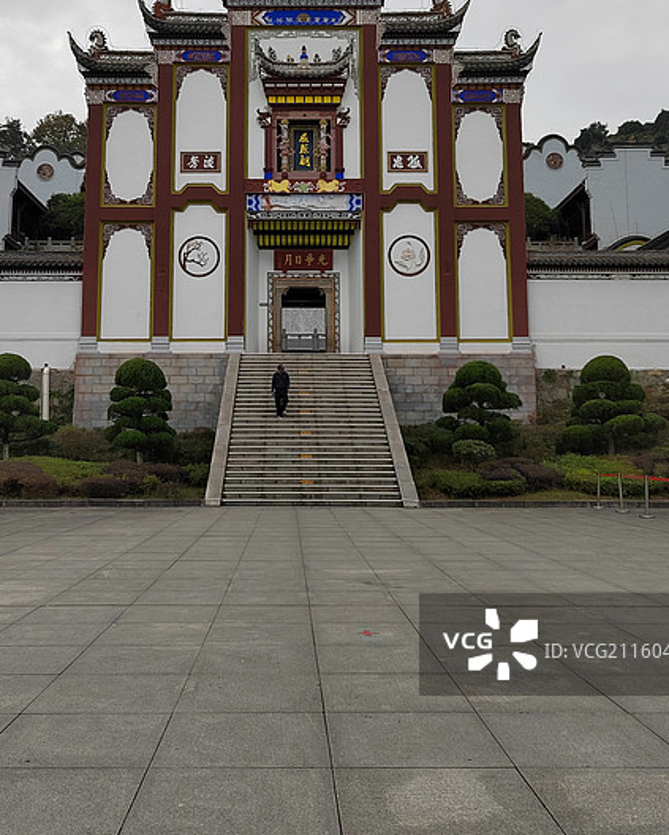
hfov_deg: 43.3
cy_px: 348
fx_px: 841
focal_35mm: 34
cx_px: 297
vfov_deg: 52.6
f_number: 1.9
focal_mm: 5.52
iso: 350
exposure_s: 1/2000
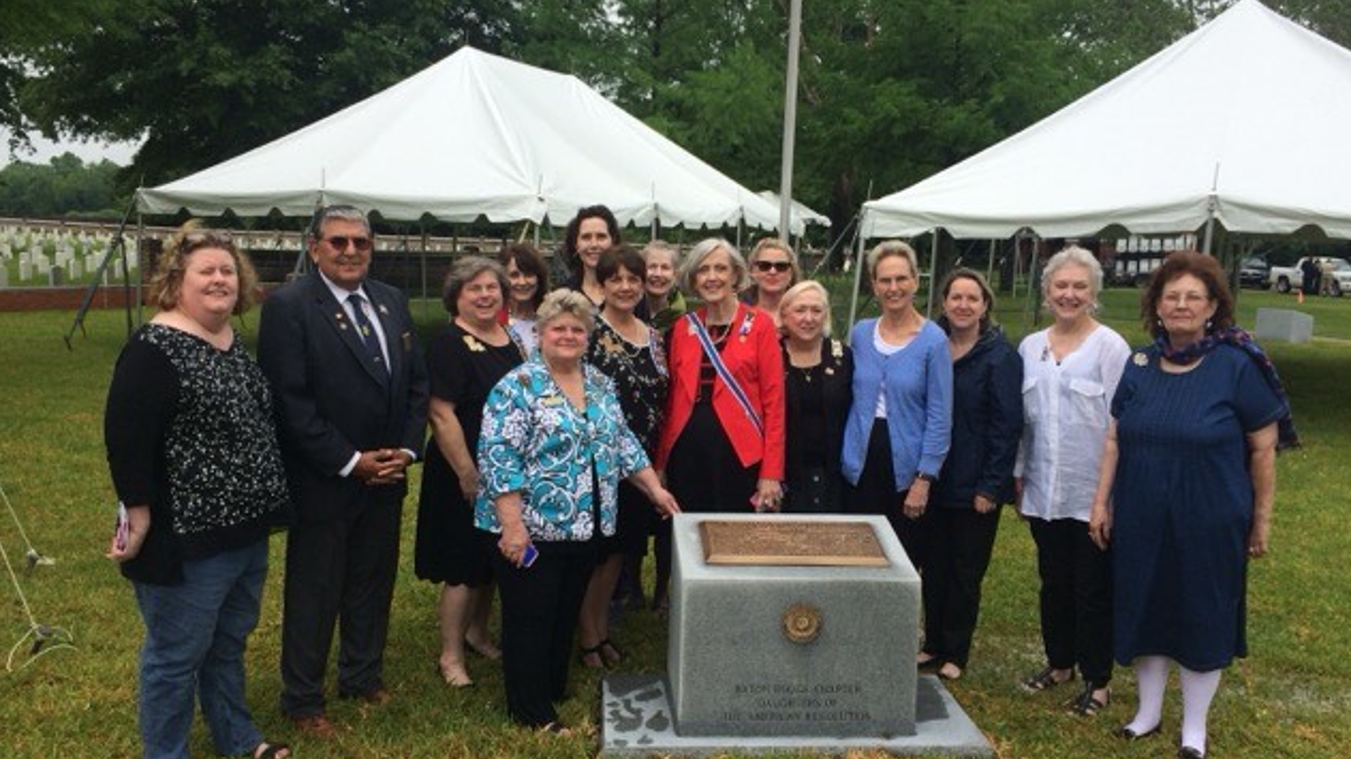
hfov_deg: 61.0
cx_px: 678
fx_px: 1146
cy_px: 408
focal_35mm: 32
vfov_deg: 36.6
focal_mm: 4.15
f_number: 2.2
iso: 32
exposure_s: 1/1786
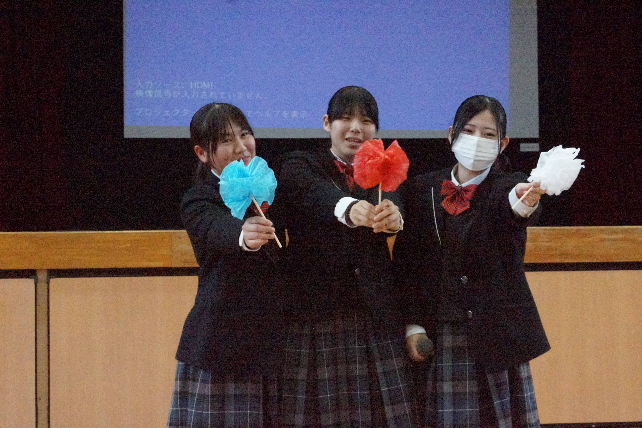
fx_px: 1471
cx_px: 321
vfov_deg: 16.6
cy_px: 214
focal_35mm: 82
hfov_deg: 24.6
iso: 16000
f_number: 10
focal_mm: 55
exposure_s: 1/500
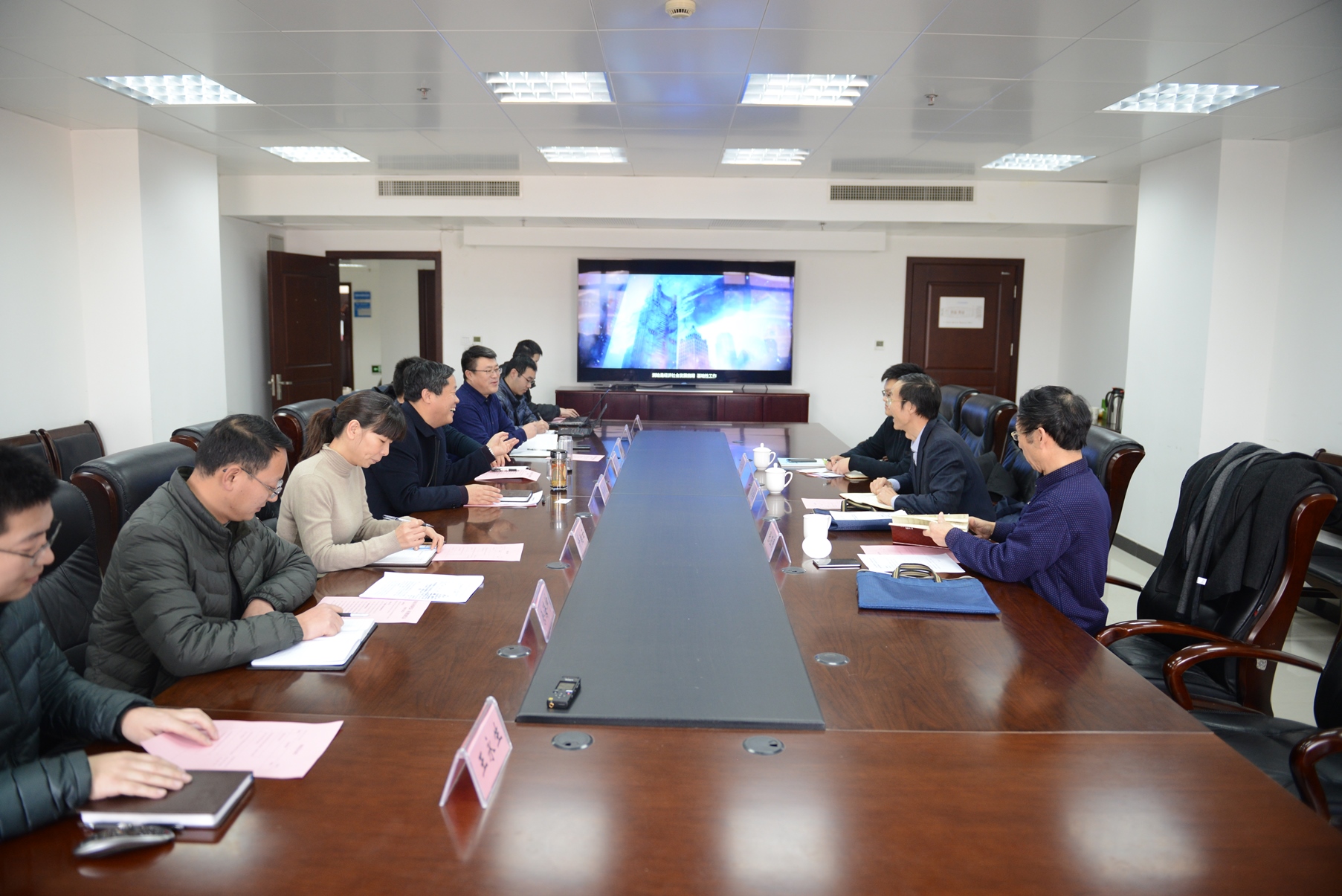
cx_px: 671
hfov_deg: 73.7
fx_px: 895
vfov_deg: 53.2
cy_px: 448
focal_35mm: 24
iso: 1000
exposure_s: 1/125
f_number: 2.8
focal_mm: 24
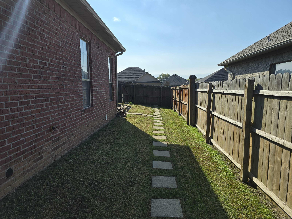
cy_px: 110
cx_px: 146
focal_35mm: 23
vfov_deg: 58.9
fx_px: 194
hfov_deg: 73.9
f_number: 1.7
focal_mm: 6.3
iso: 12
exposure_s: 1/1084
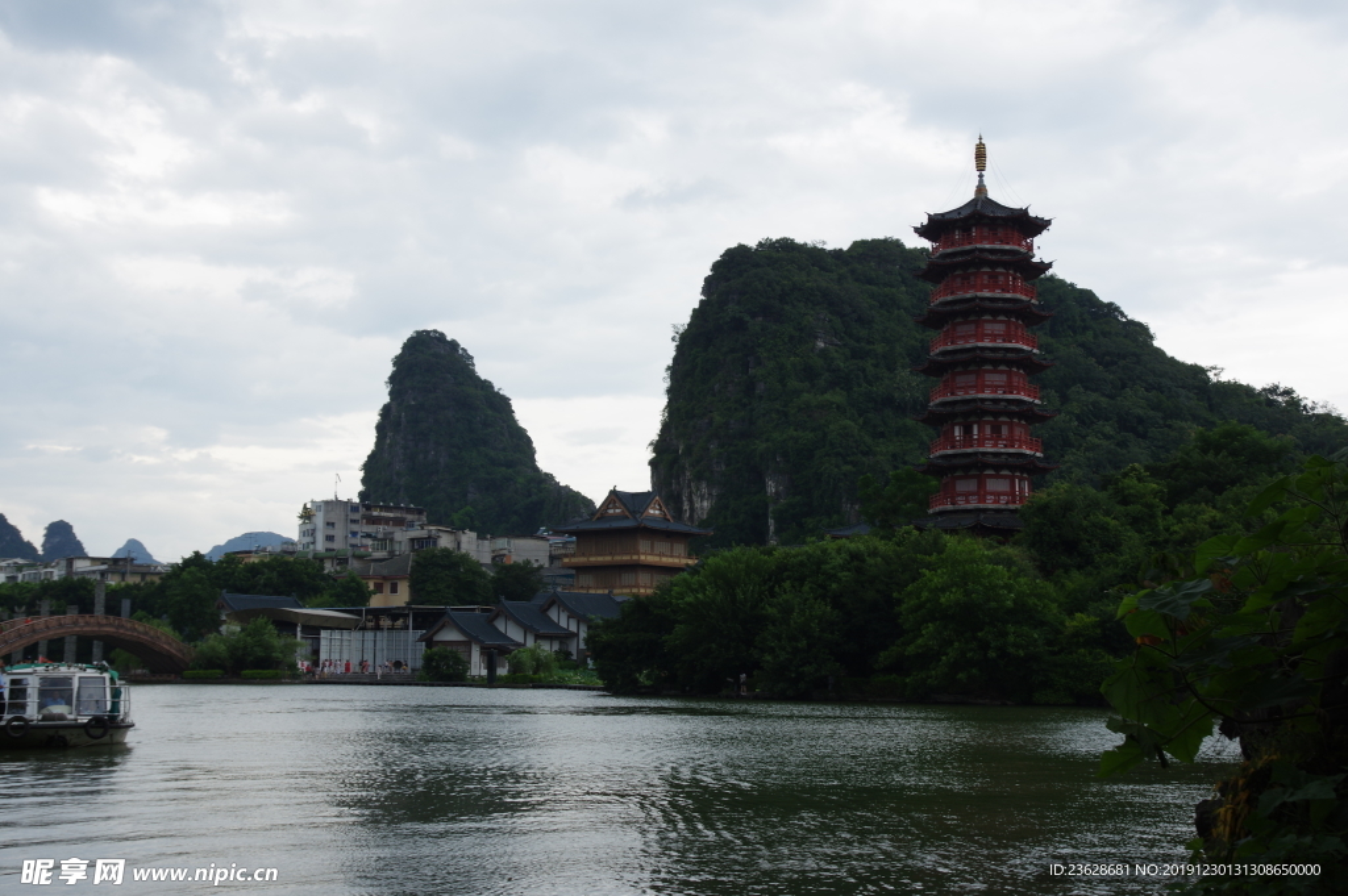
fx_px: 1721
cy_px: 448
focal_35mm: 46
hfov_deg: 42.8
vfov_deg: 29.2
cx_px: 674
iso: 200
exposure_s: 1/200
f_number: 8
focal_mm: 31
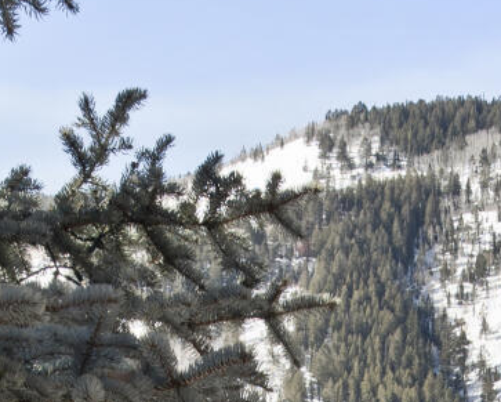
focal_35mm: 155
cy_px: 876
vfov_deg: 9.2
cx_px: 489
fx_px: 2300
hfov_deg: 12.3
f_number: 7.1
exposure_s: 1/100
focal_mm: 20
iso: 100
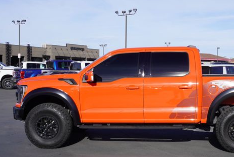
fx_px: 337
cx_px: 159
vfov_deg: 26.1
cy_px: 105
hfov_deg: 37.9
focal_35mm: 52
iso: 100
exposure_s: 1/160
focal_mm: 25
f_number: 11
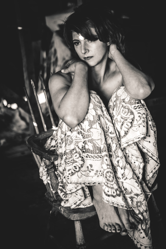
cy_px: 124
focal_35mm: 70
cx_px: 83
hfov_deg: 19.4
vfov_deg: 28.9
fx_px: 485
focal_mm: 70
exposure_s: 1/320
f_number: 2.8
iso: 800
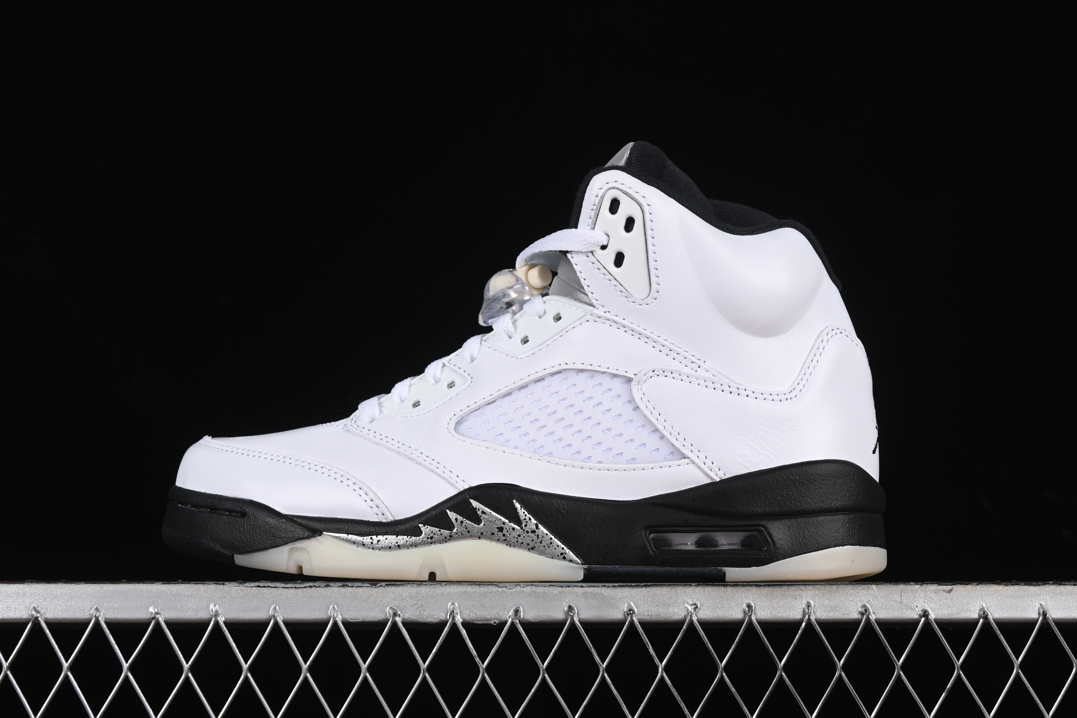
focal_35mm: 75
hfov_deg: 27.0
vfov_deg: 18.2
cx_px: 538
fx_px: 2244
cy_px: 359
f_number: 8
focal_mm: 50
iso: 160
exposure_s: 1/100
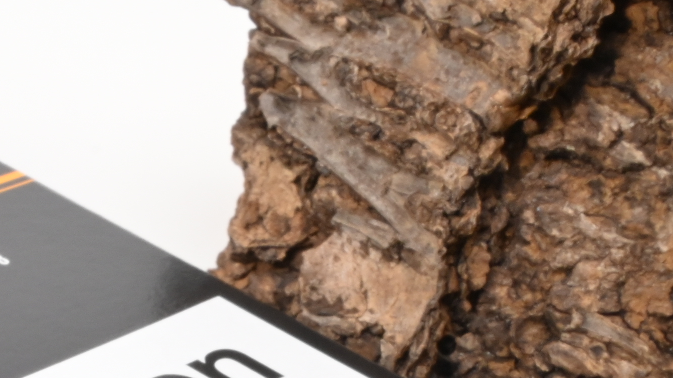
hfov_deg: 20.1
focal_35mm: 103
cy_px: 562
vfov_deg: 11.3
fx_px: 1831
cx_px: -19
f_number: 22
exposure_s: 1/15
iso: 640
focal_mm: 21
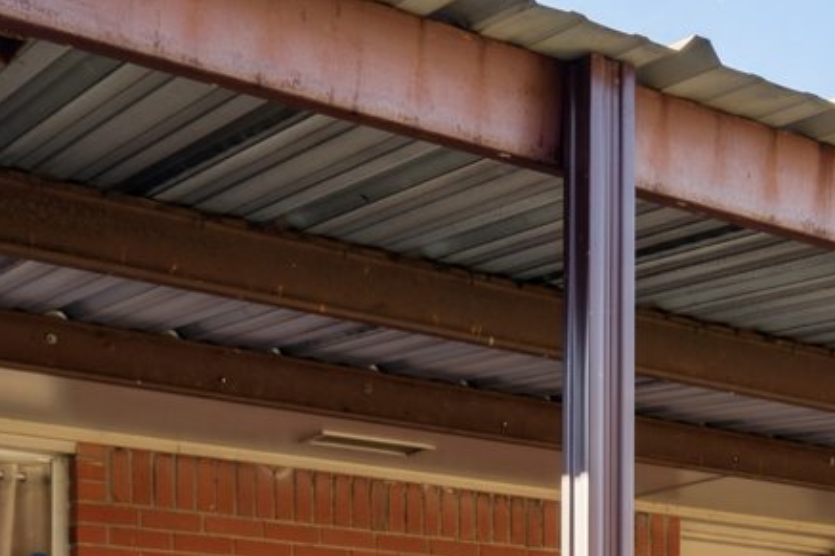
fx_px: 1739
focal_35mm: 75
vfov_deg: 16.5
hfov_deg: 25.6
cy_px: 841
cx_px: 848
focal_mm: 16
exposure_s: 1/125
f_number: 7.1
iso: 200
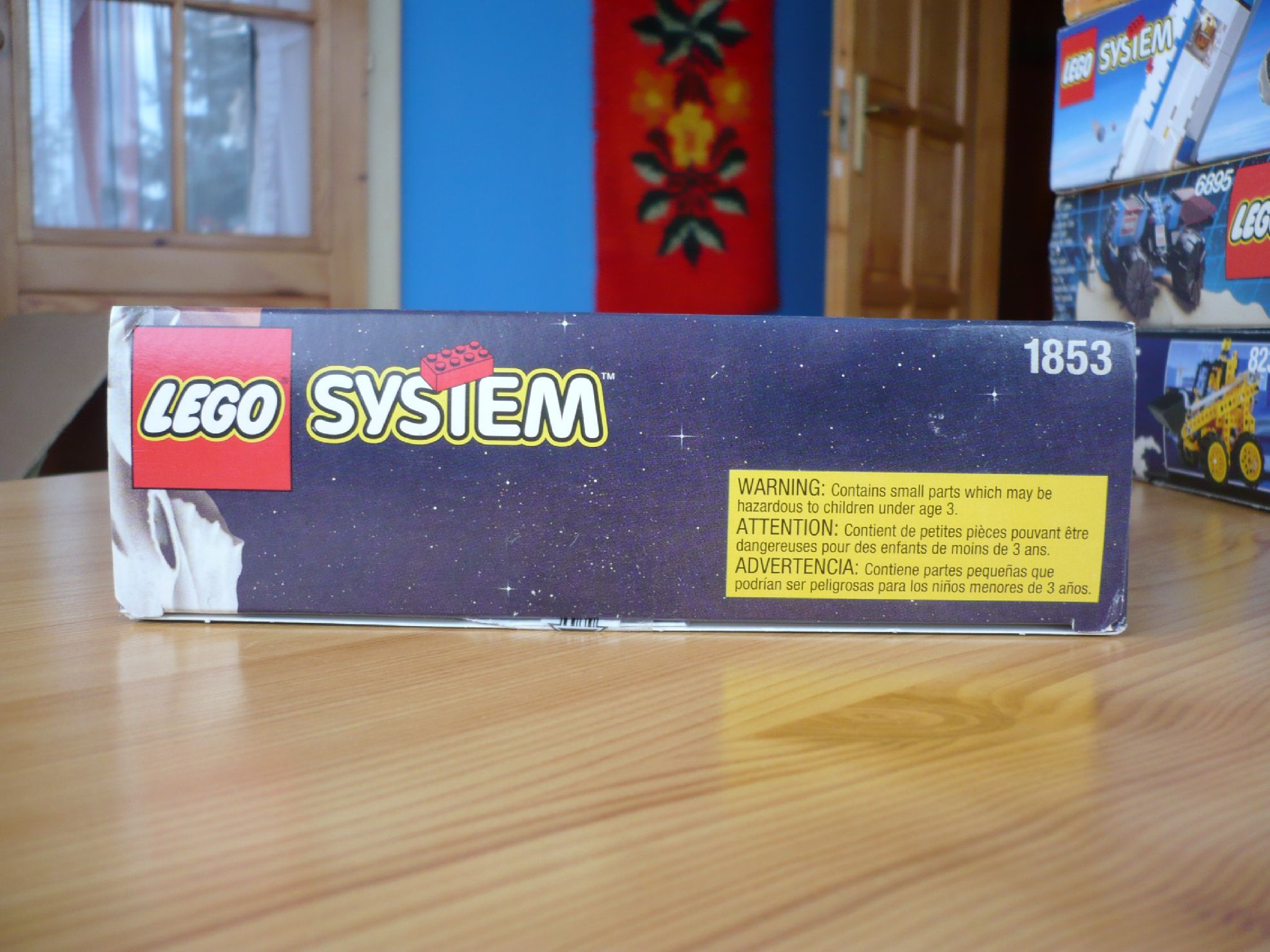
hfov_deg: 52.6
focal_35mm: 35
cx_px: 635
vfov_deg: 40.7
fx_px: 1284
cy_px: 476
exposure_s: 1/20
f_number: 2.8
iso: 100
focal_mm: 5.8
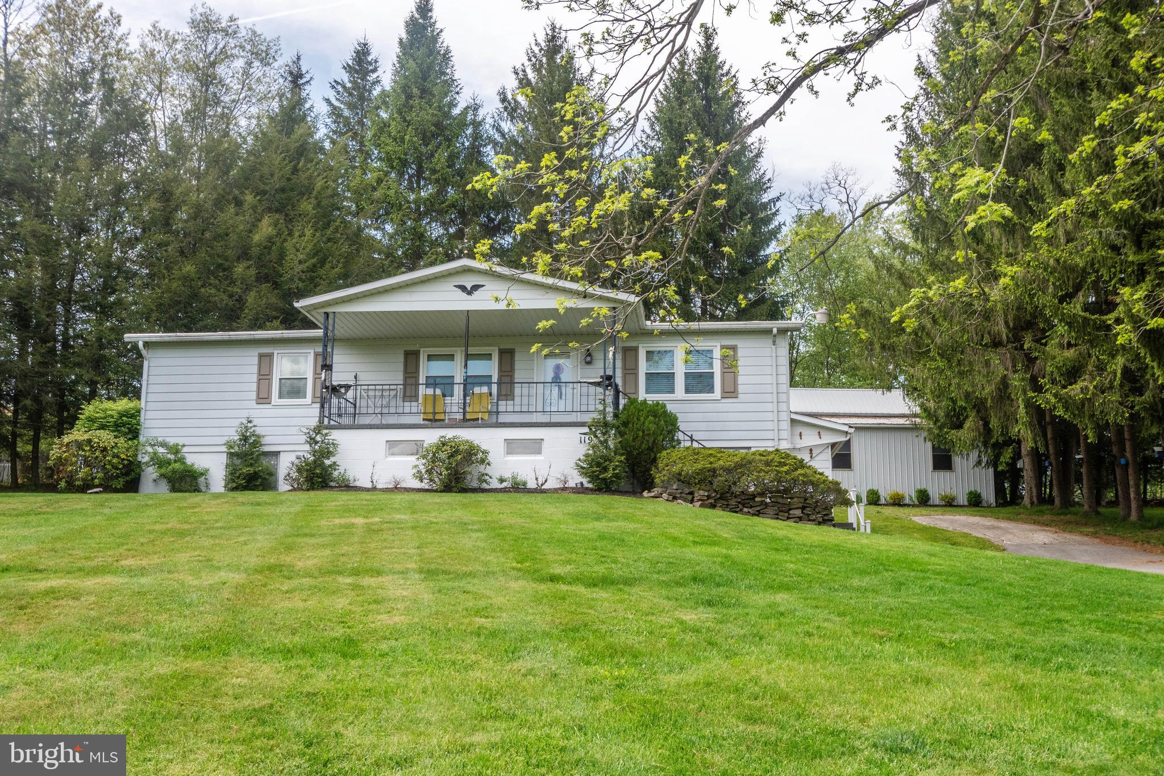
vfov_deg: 36.9
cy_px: 388
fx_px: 1164
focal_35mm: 36
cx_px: 582
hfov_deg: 53.1
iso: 500
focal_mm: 24
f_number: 10
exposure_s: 1/250
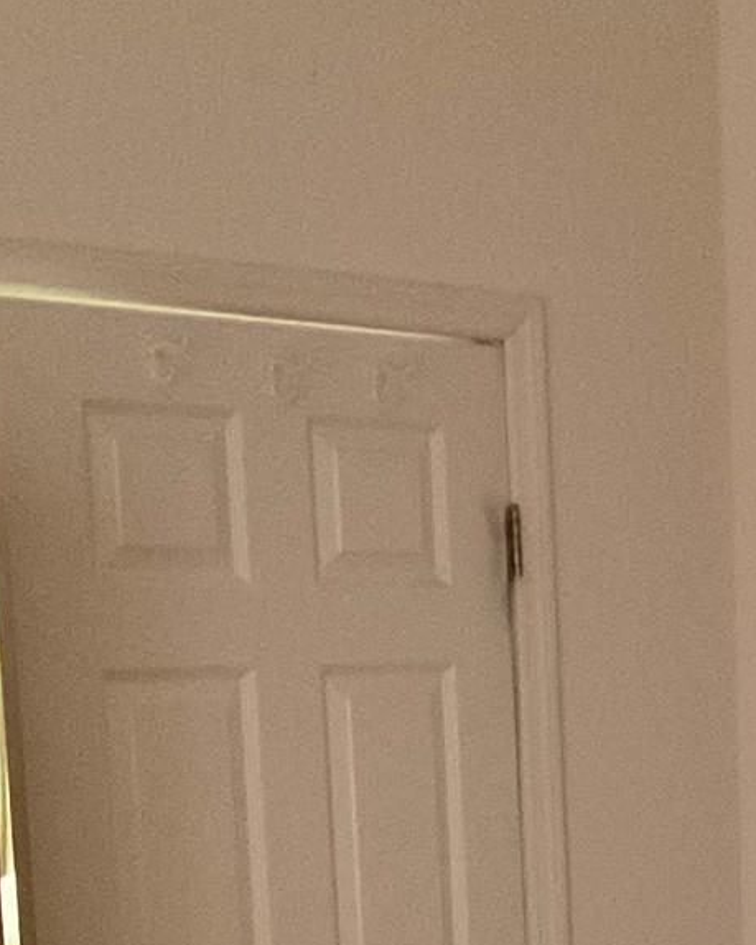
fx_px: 2826
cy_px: 1049
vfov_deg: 18.3
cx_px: 1328
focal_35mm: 101
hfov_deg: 13.7
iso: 500
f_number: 1.8
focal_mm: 3
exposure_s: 1/30
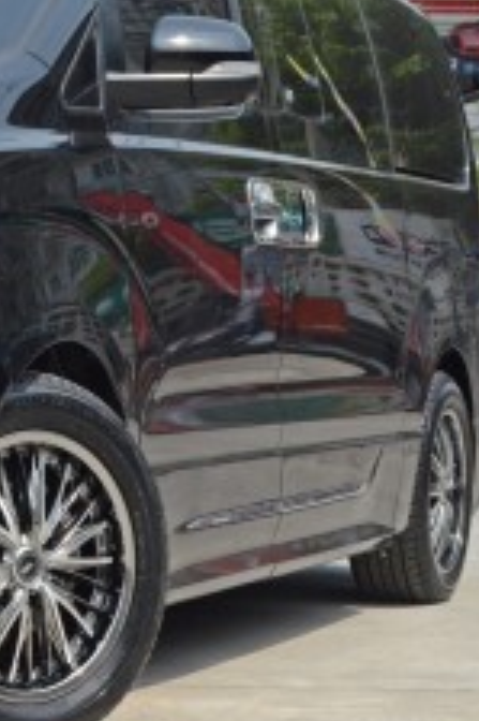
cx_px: -209
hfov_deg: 10.9
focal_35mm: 122
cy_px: 356
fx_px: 2438
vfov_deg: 16.8
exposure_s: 1/800
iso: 1600
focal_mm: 38
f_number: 14
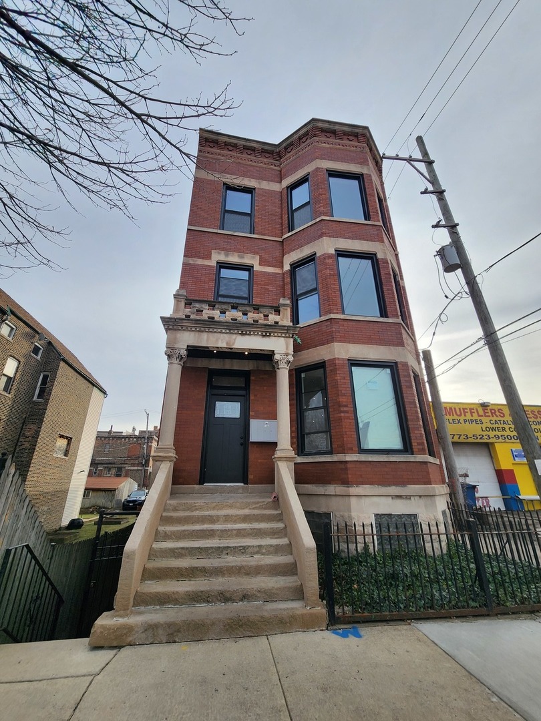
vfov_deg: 106.2
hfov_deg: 89.9
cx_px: 270
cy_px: 360
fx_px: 271
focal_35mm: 13
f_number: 2.2
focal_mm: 2.2
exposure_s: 1/1542
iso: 50
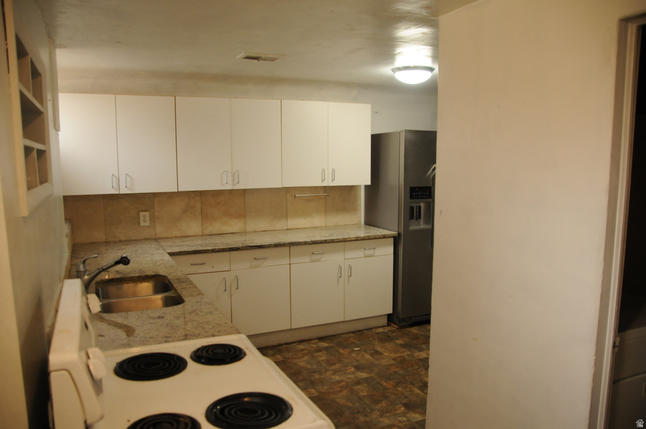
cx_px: 323
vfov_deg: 47.8
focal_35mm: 27
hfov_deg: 67.4
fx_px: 484
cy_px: 214
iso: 800
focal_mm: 18
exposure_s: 1/80
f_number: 3.5
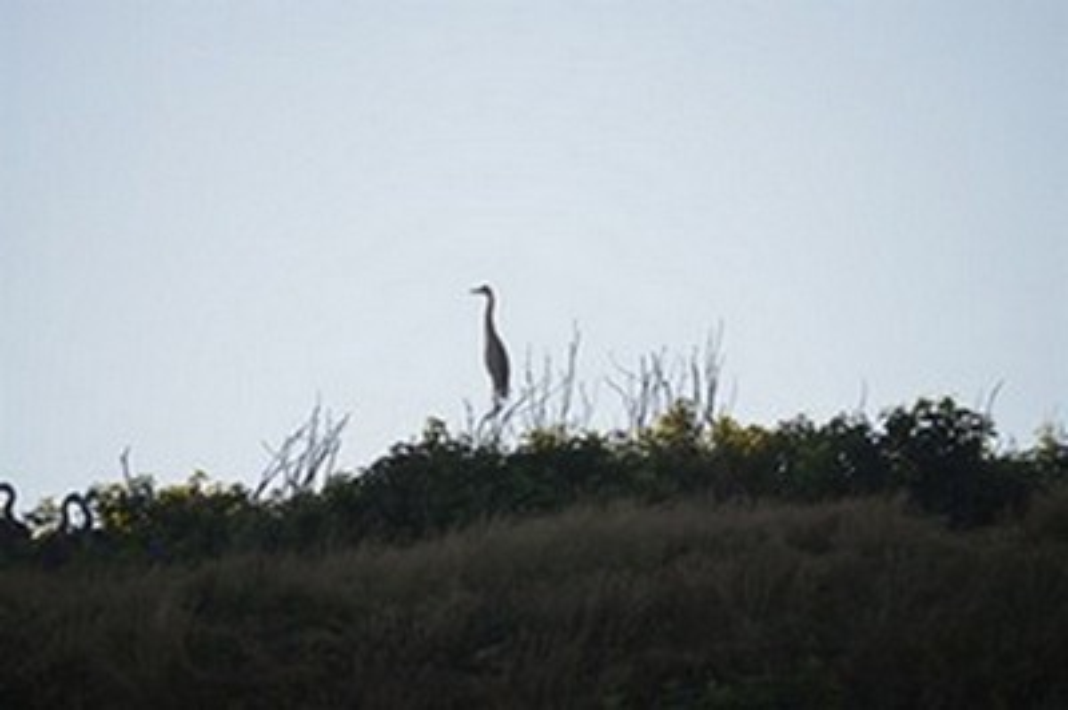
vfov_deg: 3.0
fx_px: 13339
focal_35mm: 450
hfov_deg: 4.6
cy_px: 355
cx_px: 534
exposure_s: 1/640
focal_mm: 300
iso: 200
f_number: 5.6
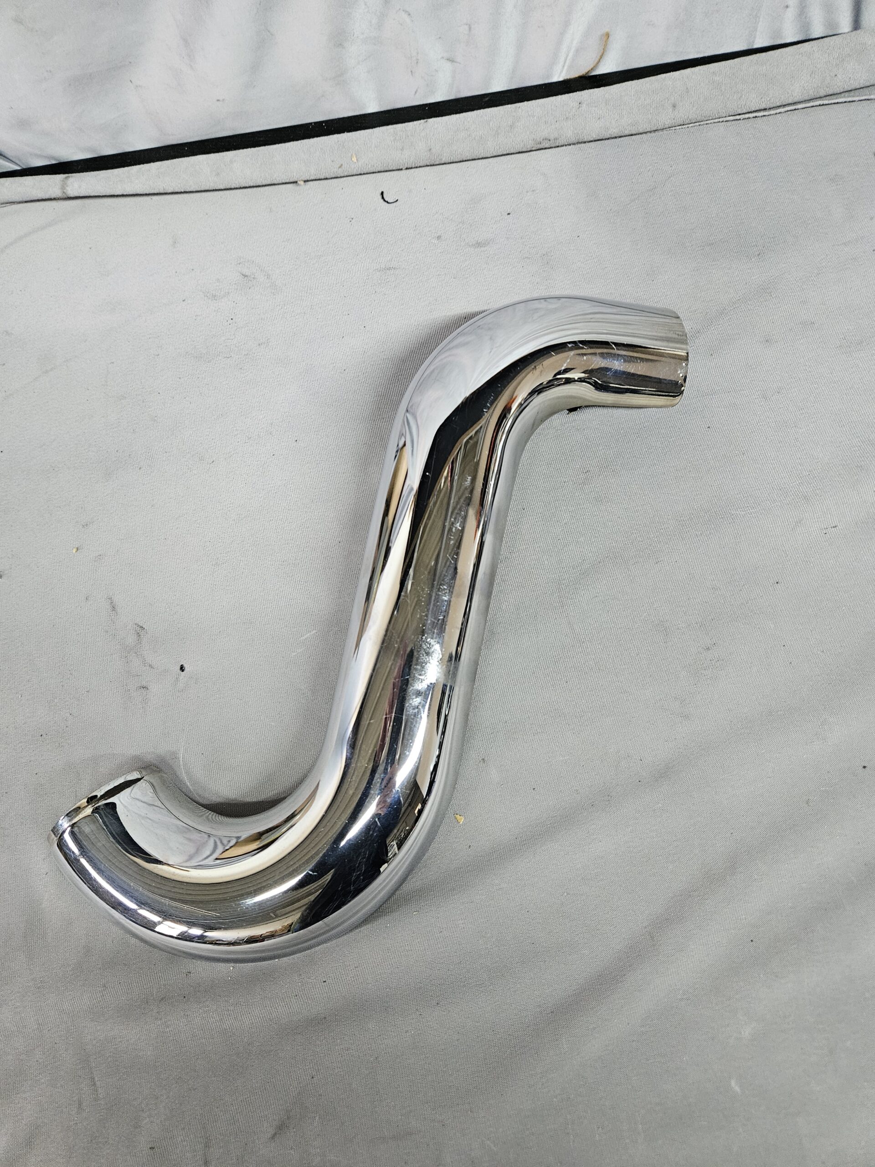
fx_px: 775
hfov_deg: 58.9
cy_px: 584
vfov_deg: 73.9
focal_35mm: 23
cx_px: 438
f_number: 1.8
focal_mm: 5.4
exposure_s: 1/100
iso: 640
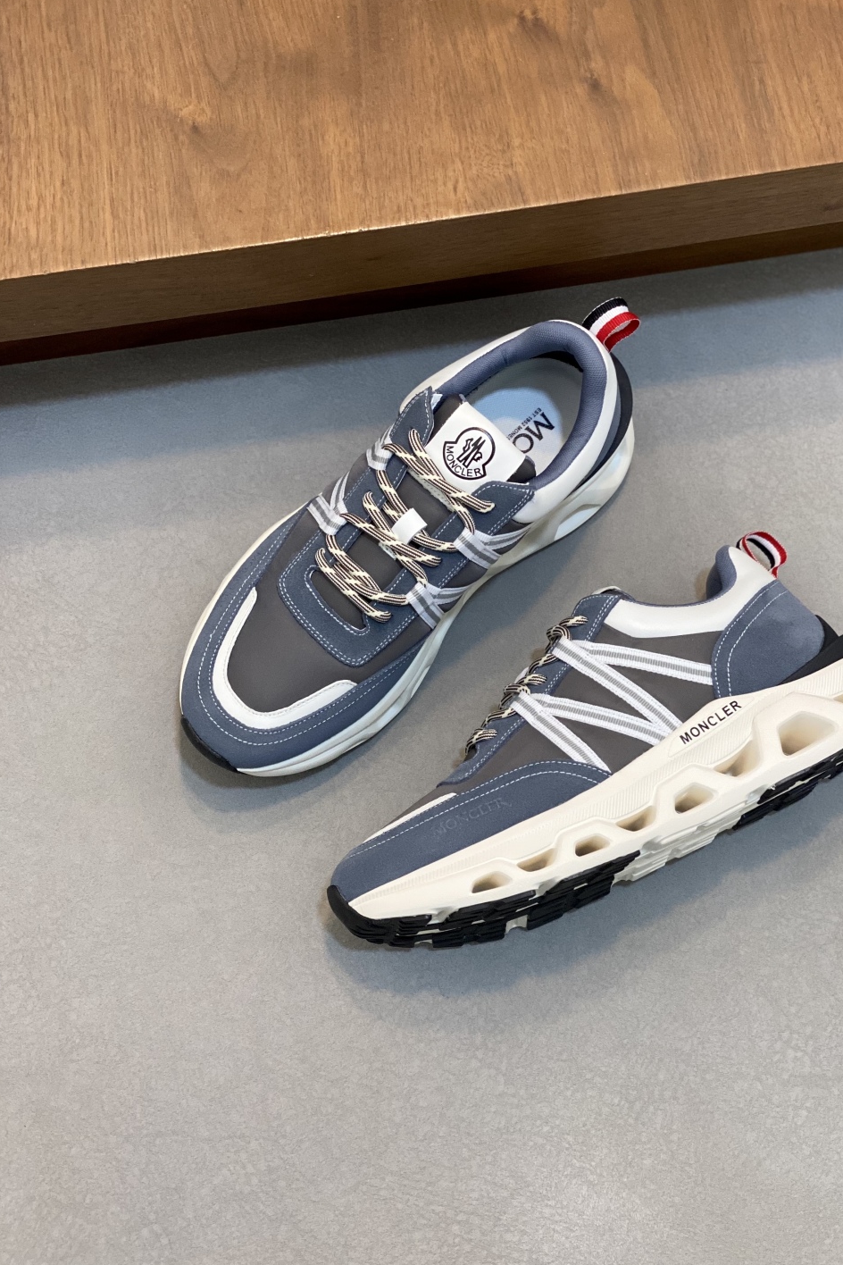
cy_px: 635
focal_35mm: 55
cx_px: 478
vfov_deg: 36.2
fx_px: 1932
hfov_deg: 24.6
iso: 125
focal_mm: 6
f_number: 2
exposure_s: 1/100
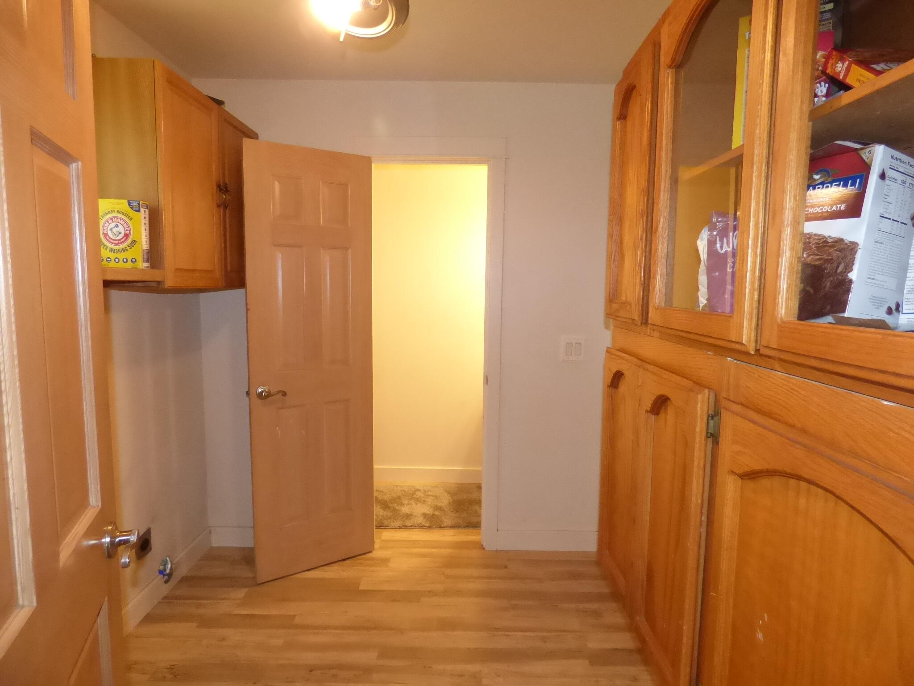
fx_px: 528
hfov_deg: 81.7
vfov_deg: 66.0
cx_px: 457
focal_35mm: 20
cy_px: 343
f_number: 2.8
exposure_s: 1/80
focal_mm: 3.58
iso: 800
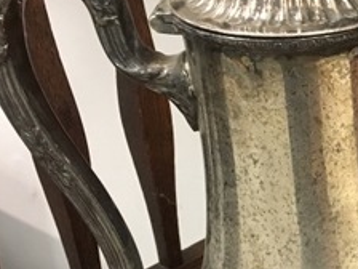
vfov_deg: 14.7
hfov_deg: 18.1
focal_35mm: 100
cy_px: 235
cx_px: 488
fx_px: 1034
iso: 160
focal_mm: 4.15
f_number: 2.2
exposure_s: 1/30
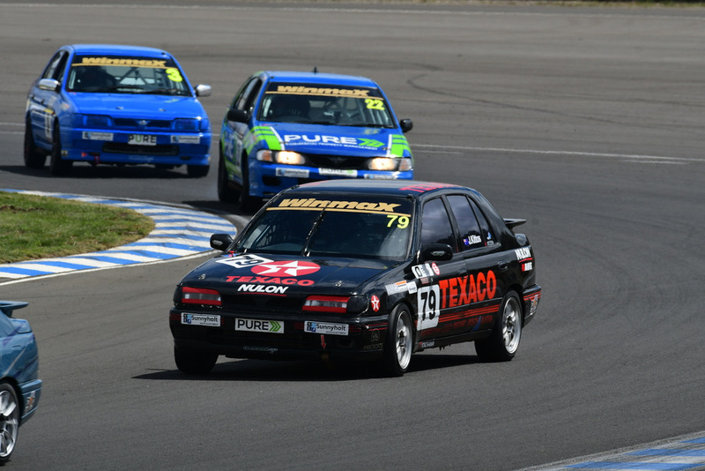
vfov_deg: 2.2
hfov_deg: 3.4
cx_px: 352
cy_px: 236
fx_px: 12047
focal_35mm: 615
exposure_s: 1/640
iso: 200
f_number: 10
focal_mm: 410
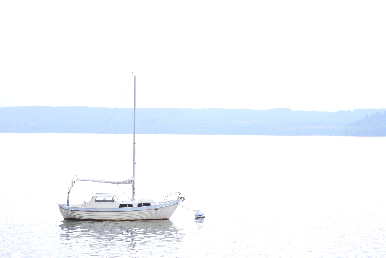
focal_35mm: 99
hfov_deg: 20.6
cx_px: 193
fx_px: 1062
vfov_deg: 13.8
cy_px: 139
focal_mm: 17
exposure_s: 1/50
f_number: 8
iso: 100
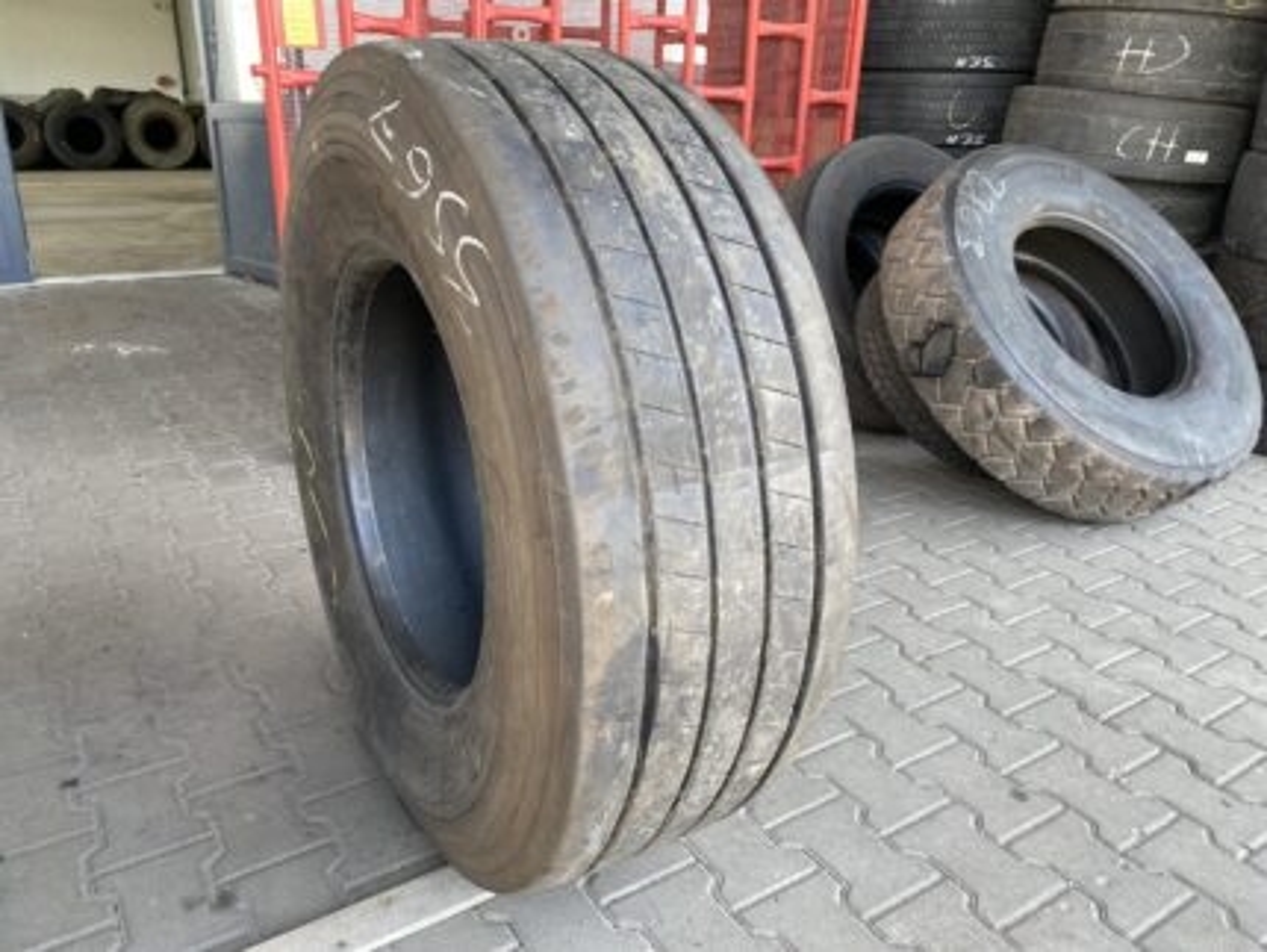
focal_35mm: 26
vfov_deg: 53.1
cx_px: 634
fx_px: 952
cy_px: 476
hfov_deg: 67.3
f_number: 1.8
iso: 50
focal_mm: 4.25
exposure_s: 1/122
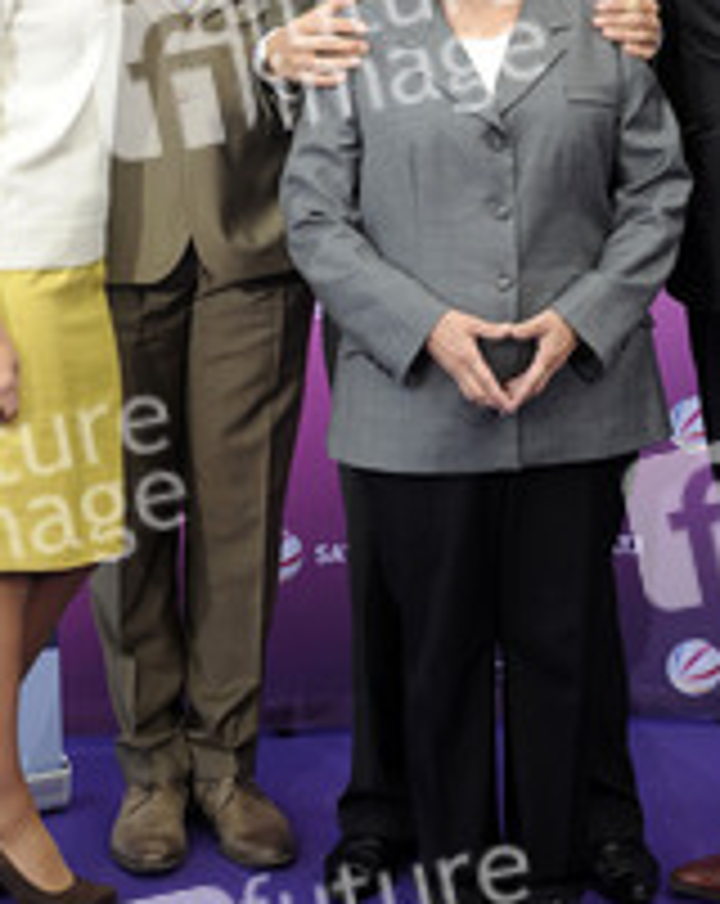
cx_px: 448
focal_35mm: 103
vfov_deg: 18.6
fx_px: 2752
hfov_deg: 14.9
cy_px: 279
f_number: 6.3
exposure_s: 1/160
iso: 320
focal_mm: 55
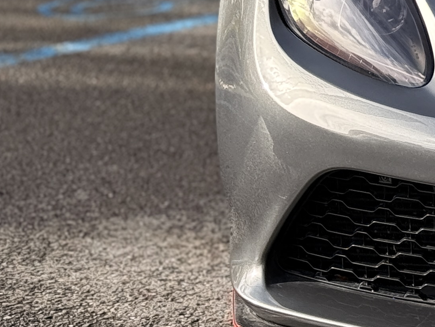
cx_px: 793
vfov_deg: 8.4
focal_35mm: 177
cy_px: 11
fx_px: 2225
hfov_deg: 10.5
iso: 100
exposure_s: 1/1133
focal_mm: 6.76
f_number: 1.78
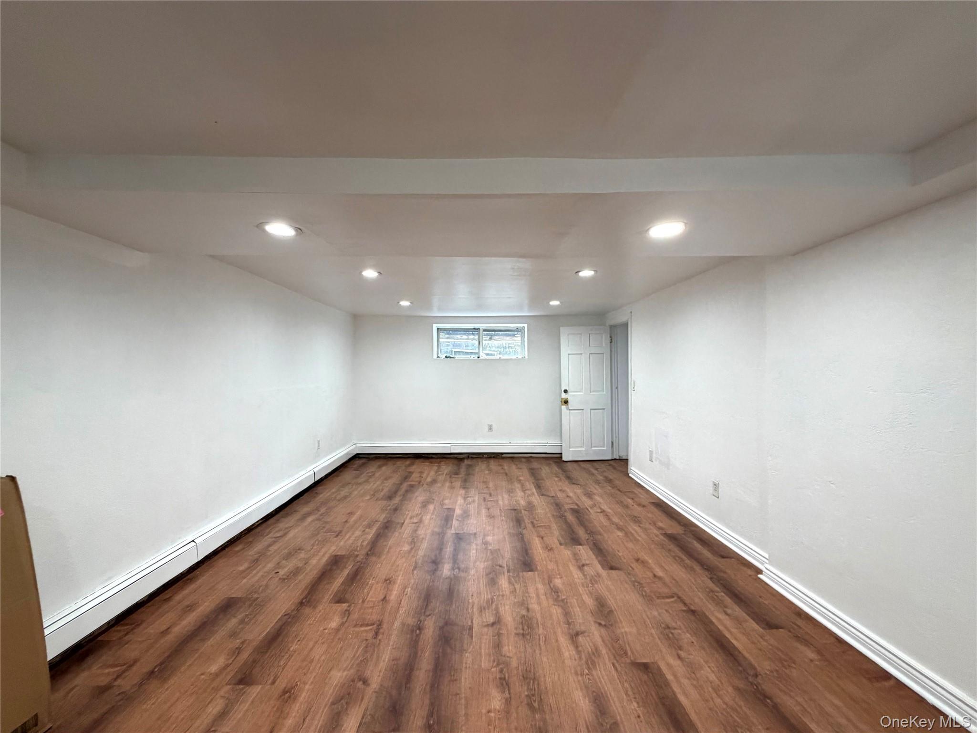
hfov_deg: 102.1
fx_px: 395
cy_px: 366
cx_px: 488
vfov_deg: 85.7
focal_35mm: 14
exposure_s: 1/120
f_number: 2.2
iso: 250
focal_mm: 2.22
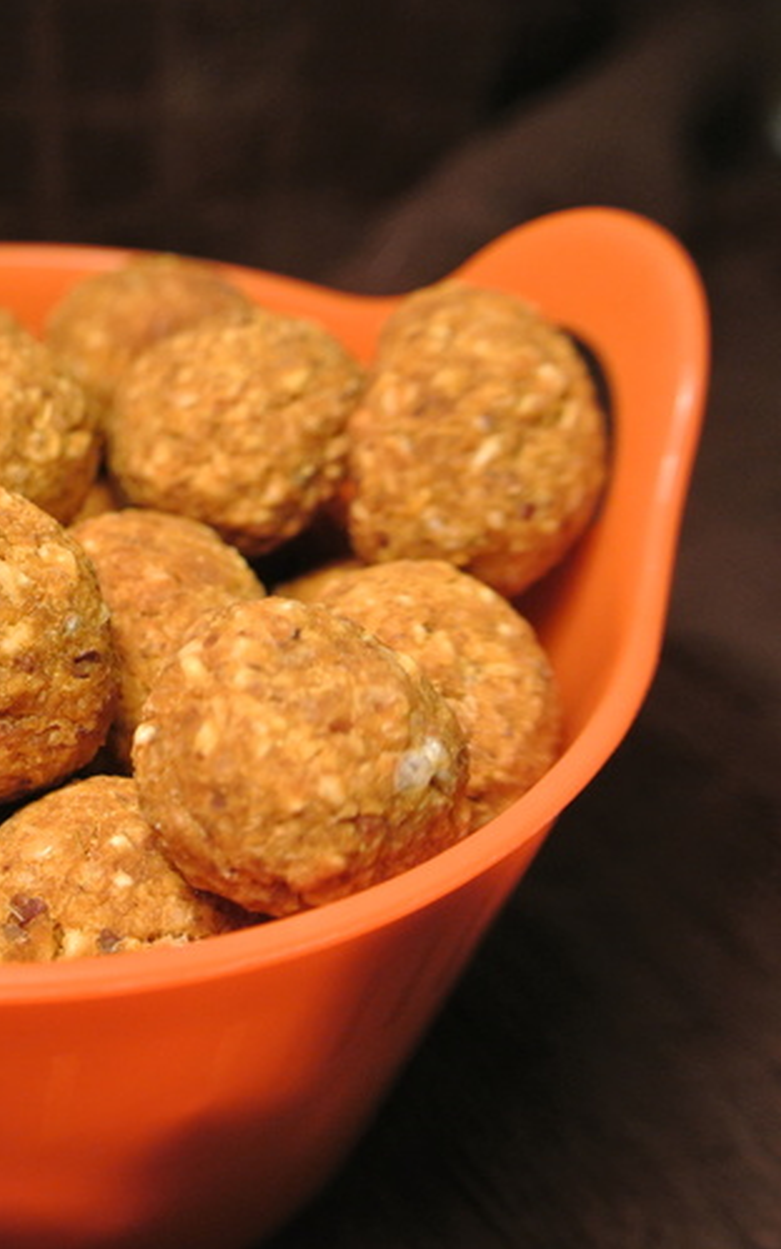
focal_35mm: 46
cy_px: 623
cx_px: -43
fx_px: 1566
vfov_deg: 43.5
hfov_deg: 26.2
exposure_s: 1/125
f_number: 3.5
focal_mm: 11.4
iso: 450
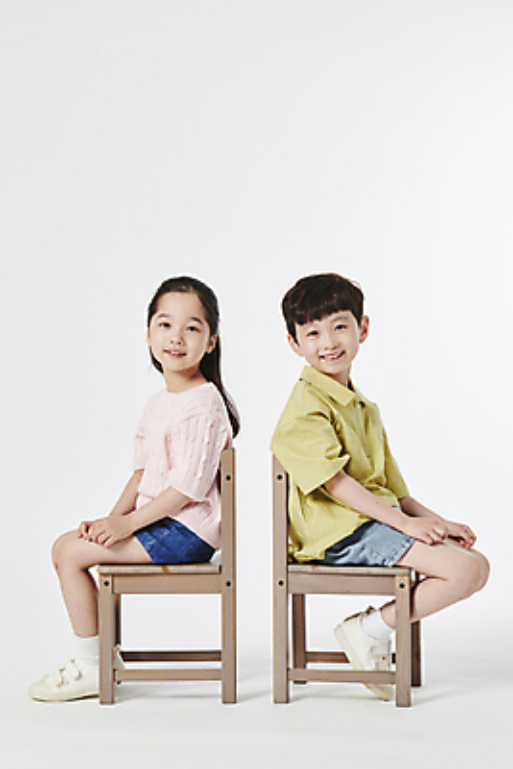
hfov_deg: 19.5
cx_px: 256
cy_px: 384
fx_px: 1495
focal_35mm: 70
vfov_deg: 28.8
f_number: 11
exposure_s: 1/125
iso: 100
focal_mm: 70
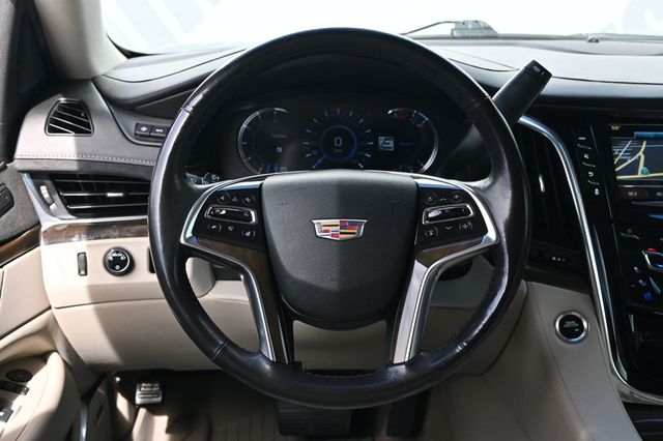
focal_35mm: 40
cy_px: 220
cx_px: 332
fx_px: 732
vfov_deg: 33.6
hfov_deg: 48.7
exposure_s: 1/250
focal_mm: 26.5
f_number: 4.5
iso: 360
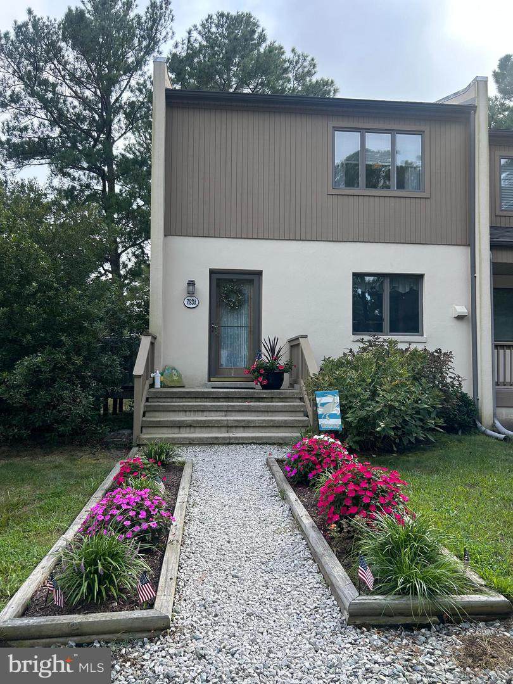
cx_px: 256
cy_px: 342
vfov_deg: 67.3
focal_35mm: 26
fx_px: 514
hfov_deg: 53.1
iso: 50
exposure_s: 1/1183
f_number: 1.5
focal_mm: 5.7
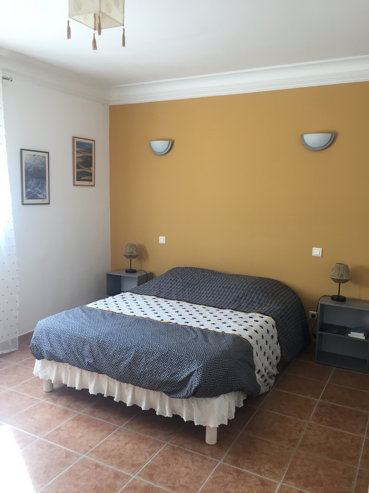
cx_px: 184
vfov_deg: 61.7
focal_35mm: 29
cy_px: 246
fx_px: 412
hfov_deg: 48.2
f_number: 2.2
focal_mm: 4.15
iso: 32
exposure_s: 1/33
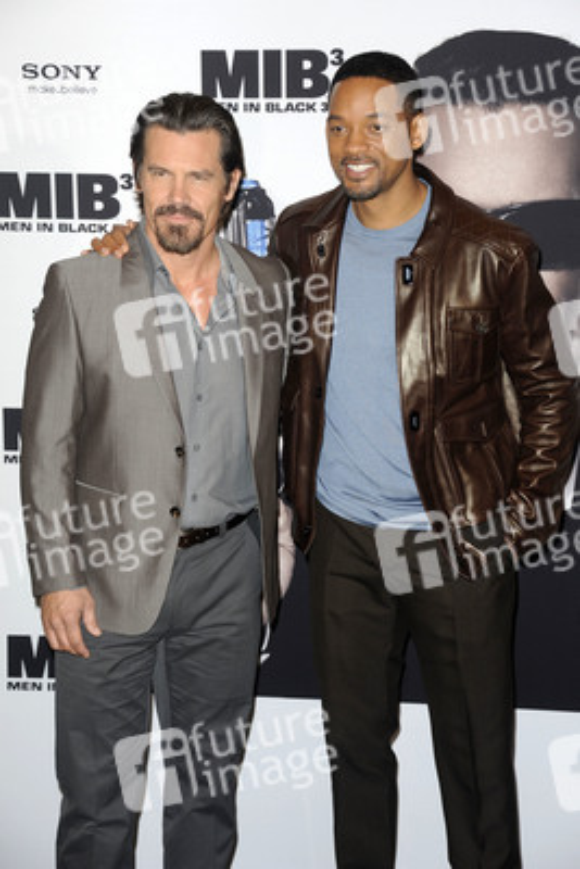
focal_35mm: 90
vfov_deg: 22.6
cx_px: 290
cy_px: 434
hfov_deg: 15.2
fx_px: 2173
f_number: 5.6
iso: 800
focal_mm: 90
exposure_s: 1/160
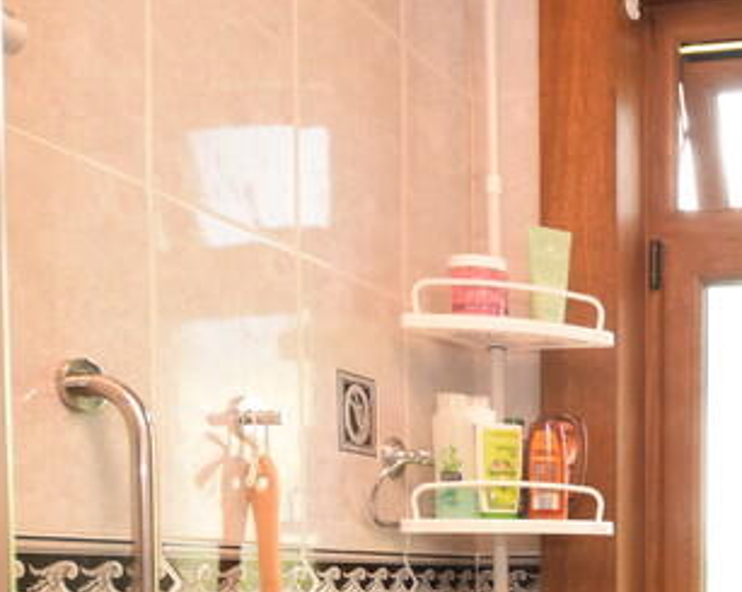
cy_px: 632
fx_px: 1031
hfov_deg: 33.8
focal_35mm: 47
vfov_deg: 29.3
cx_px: 839
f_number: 5
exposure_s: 1/100
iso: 800
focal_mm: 10
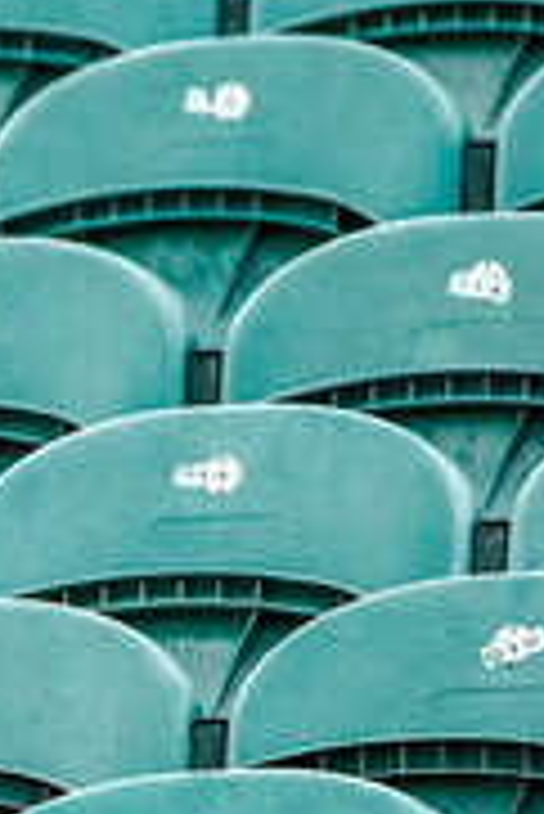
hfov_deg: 1.2
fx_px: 25585
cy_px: 1329
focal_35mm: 1131
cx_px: -1317
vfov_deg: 1.8
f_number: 2.8
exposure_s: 1/800
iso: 400
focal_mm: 200
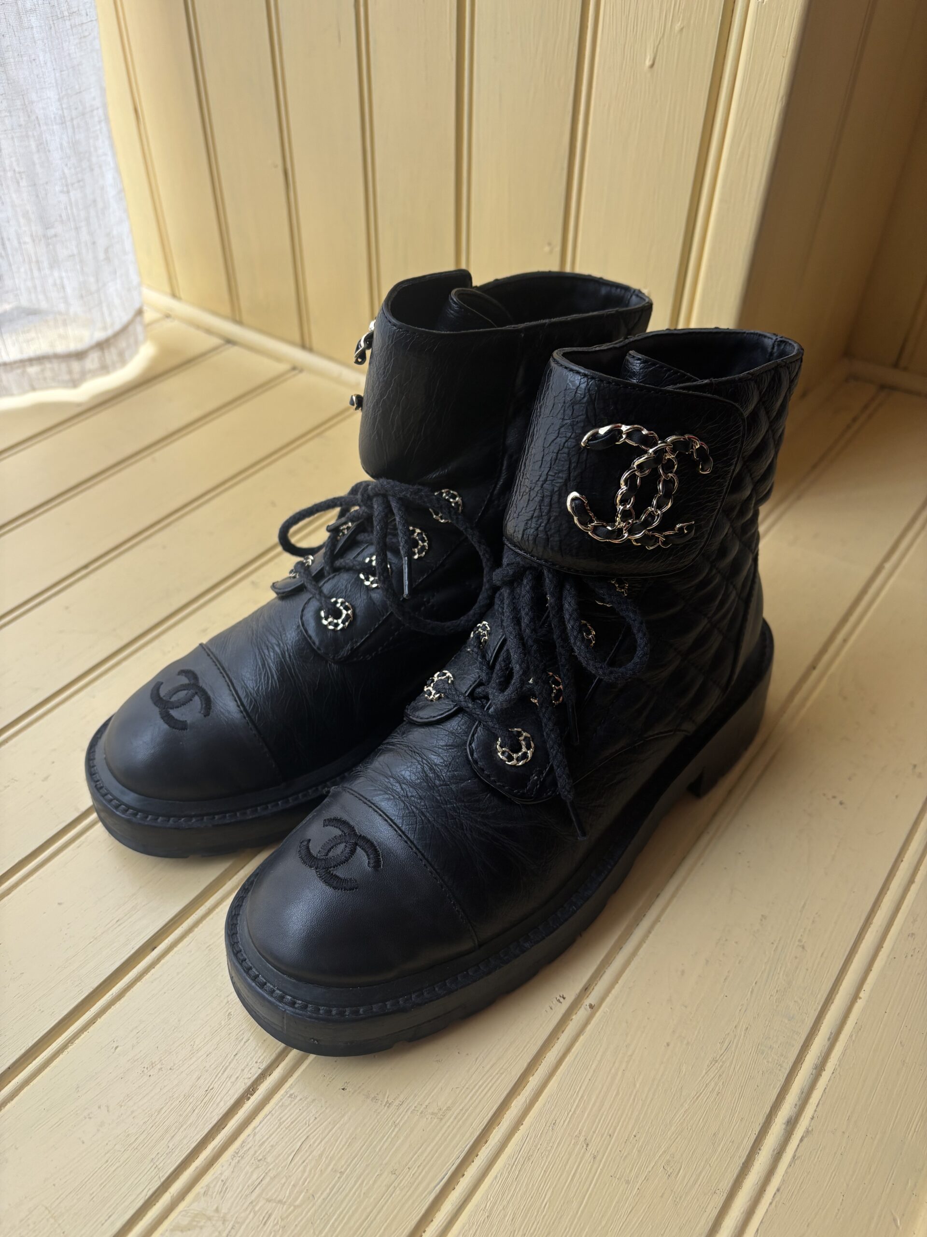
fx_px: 928
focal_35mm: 26
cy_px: 618
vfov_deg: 67.3
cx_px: 464
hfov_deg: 53.1
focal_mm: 5.96
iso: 64
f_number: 1.6
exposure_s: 1/121
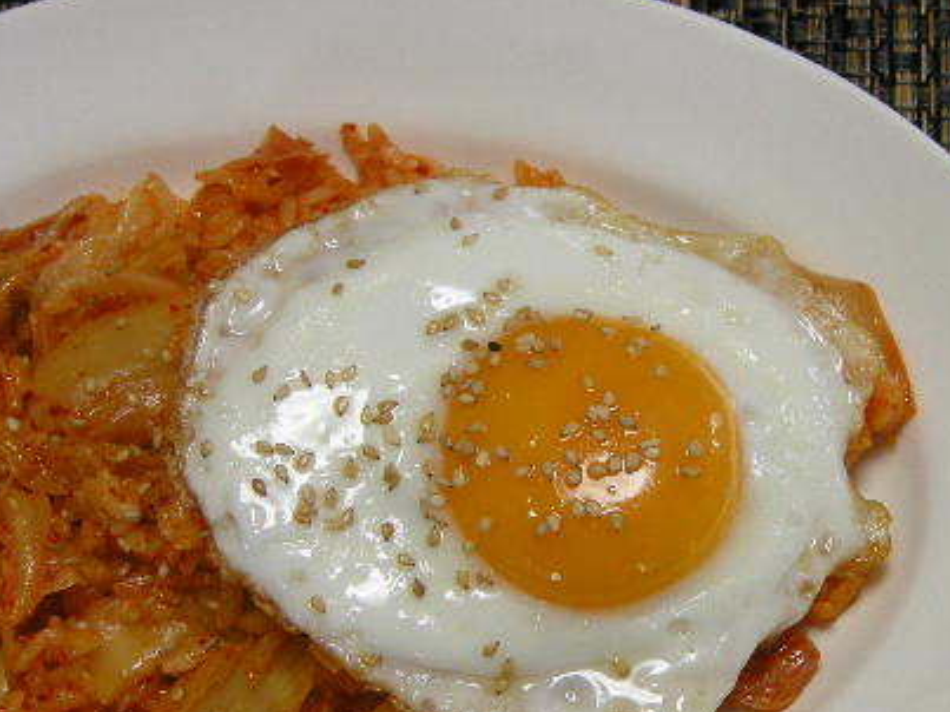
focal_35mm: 89
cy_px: 519
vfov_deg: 16.5
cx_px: 792
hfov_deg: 21.7
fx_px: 2442
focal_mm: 7.5
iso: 180
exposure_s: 1/57.4
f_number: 2.7
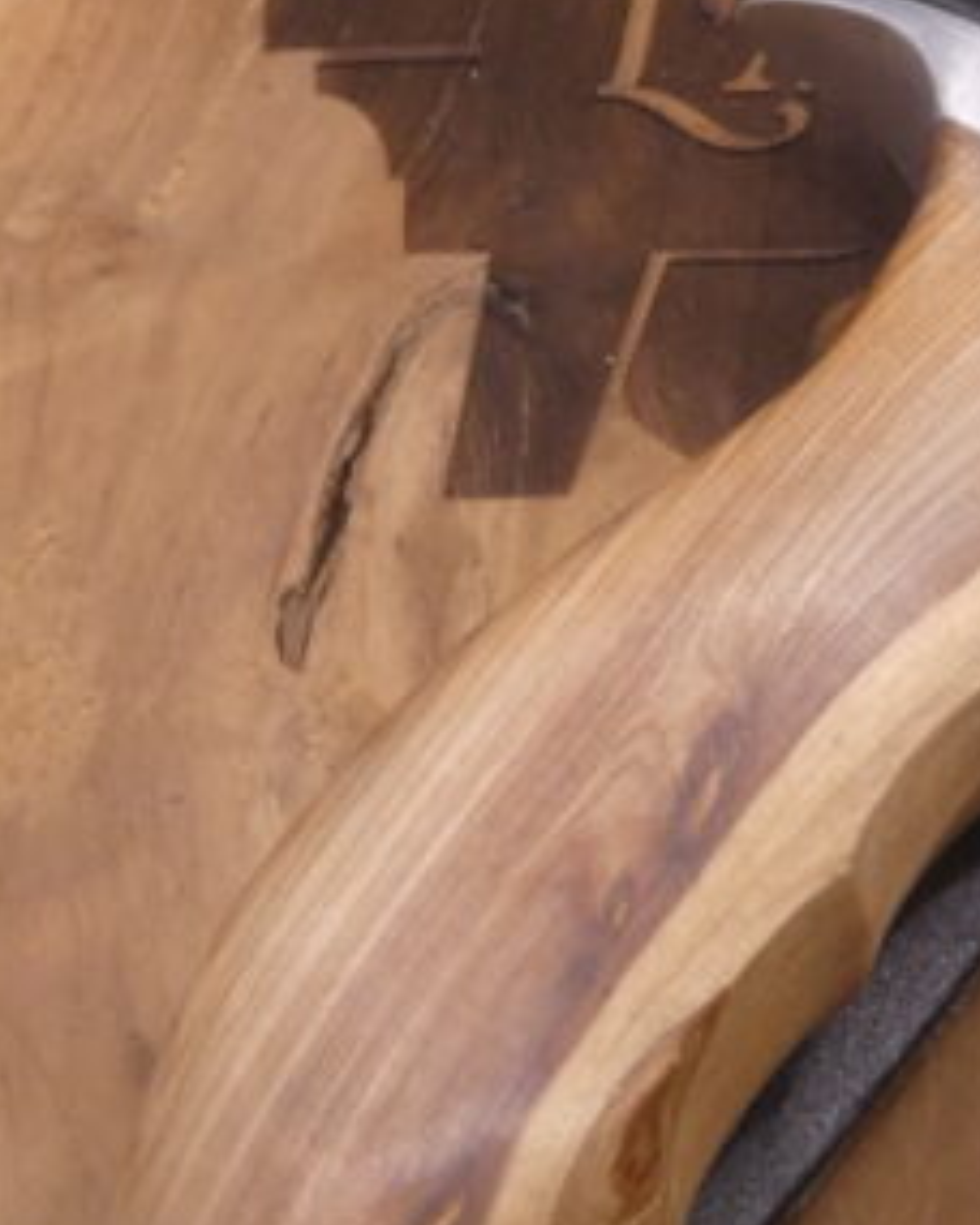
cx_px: 855
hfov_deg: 15.9
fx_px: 3481
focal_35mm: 96
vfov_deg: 20.0
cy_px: 628
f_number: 3.4
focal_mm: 6.2
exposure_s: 1/80
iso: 200
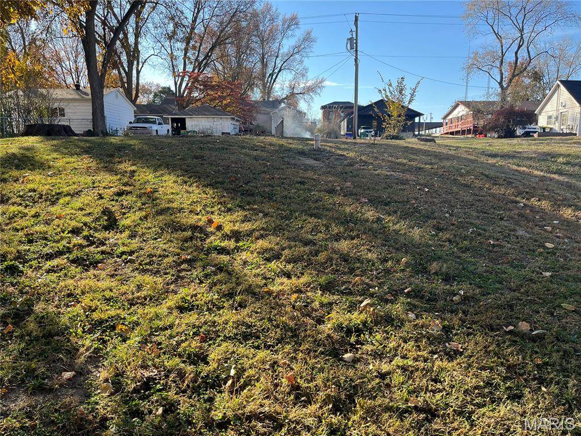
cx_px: 290
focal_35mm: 26
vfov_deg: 53.1
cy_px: 218
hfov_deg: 67.3
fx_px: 436
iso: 50
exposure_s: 1/676
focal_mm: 5.1
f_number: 1.6
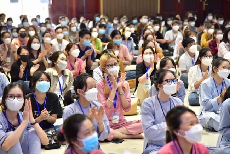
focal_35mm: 120
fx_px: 767
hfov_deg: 17.1
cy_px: 77
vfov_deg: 11.4
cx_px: 115
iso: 3200
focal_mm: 120
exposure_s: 1/160
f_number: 4
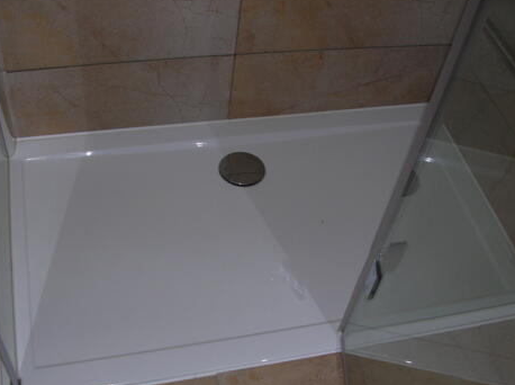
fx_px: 668
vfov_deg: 32.0
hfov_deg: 42.1
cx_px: 263
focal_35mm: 45
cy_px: 240
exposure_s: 1/60.1
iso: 50
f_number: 2.8
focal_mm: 5.8
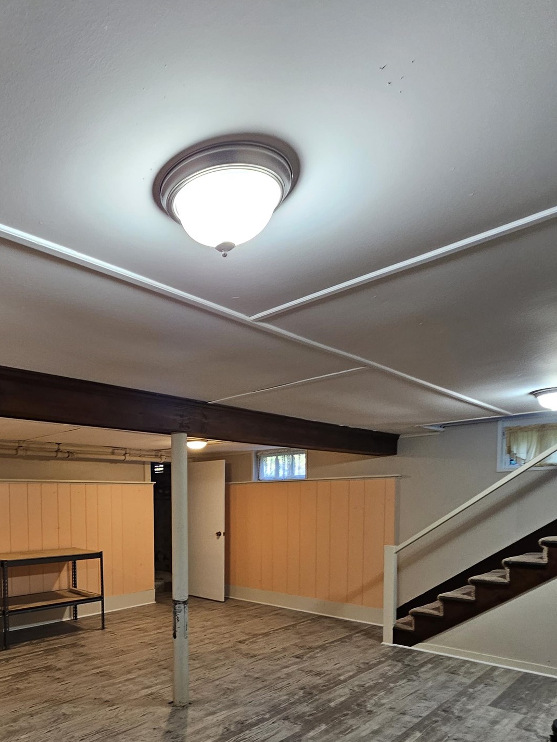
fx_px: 450
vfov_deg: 74.8
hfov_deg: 59.4
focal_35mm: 21
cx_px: 127
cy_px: 531
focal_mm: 2.2
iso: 160
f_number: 2.2
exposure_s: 1/60
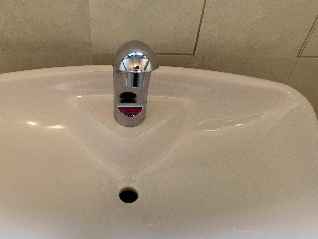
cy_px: 156
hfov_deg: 49.9
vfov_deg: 38.3
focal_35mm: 37
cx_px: 132
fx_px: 340
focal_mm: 3.99
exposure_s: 1/60
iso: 250
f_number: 1.8
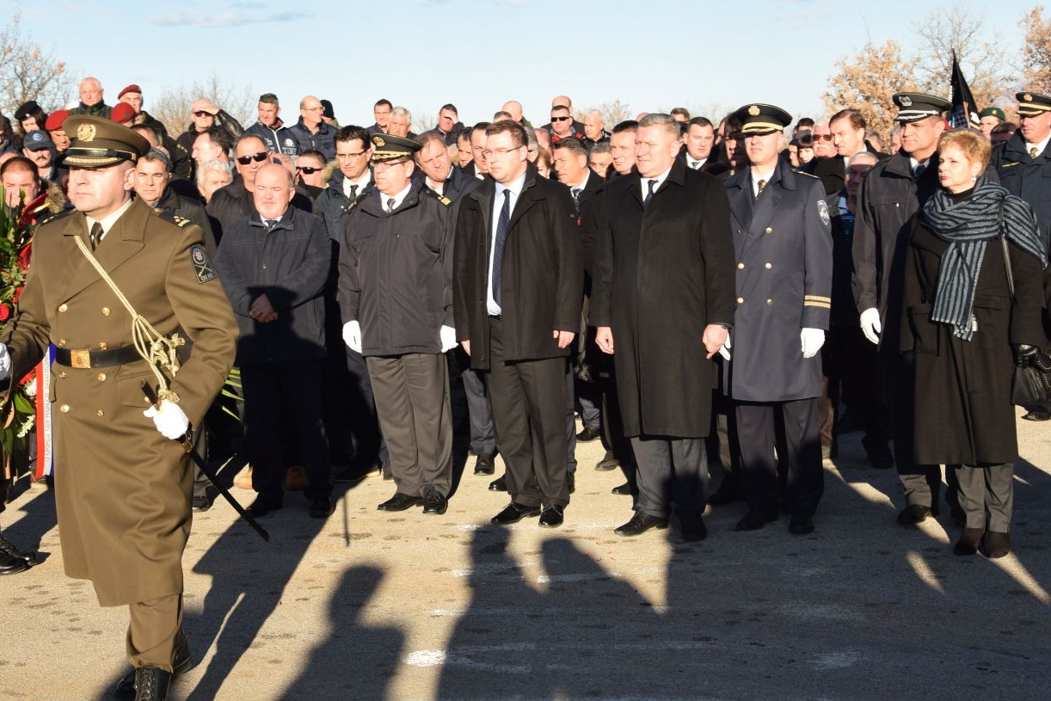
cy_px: 264
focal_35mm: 55
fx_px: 1606
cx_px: 547
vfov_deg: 24.6
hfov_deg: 36.2
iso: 100
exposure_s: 1/200
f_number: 7.1
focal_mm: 28
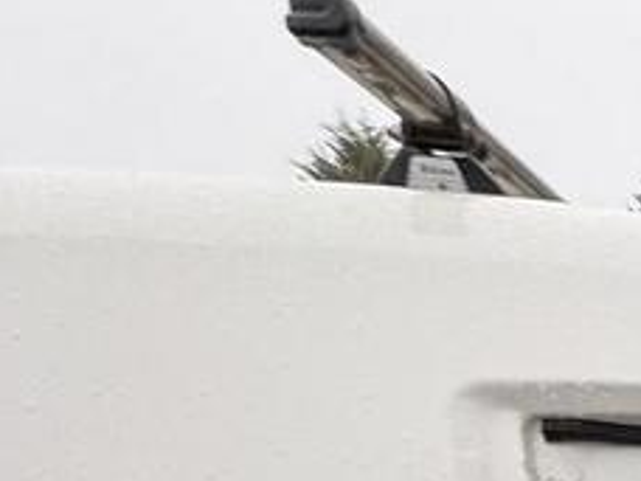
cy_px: 847
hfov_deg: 22.0
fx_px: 1018
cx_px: 1144
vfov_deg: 20.0
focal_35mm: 55
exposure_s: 1/60
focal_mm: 2.22
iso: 250
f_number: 2.2
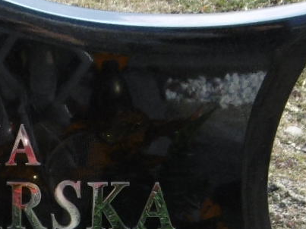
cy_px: 336
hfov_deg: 15.6
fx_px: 1078
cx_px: -52
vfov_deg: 11.7
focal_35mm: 122
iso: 100
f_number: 3.1
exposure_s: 1/400
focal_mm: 4.3
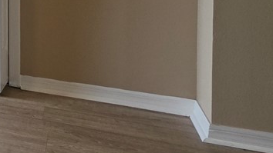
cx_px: -263
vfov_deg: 17.3
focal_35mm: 64
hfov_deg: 19.6
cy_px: -64
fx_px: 463
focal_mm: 2.2
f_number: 1.9
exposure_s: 1/120
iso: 32
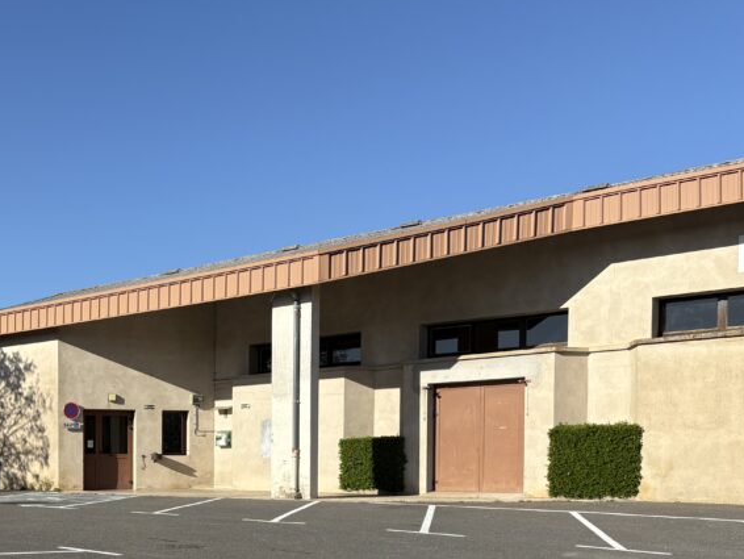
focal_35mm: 47
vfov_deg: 29.7
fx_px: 1011
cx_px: 84
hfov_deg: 37.9
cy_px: 498
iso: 50
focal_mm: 5.96
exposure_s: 1/3448
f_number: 1.6
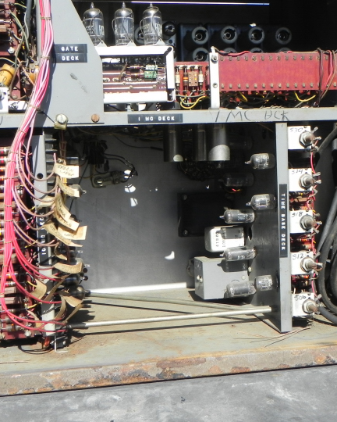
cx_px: 183
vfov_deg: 34.7
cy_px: 211
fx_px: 673
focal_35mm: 54
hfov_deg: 28.1
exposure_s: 1/322
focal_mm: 7.3
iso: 160
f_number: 6.3
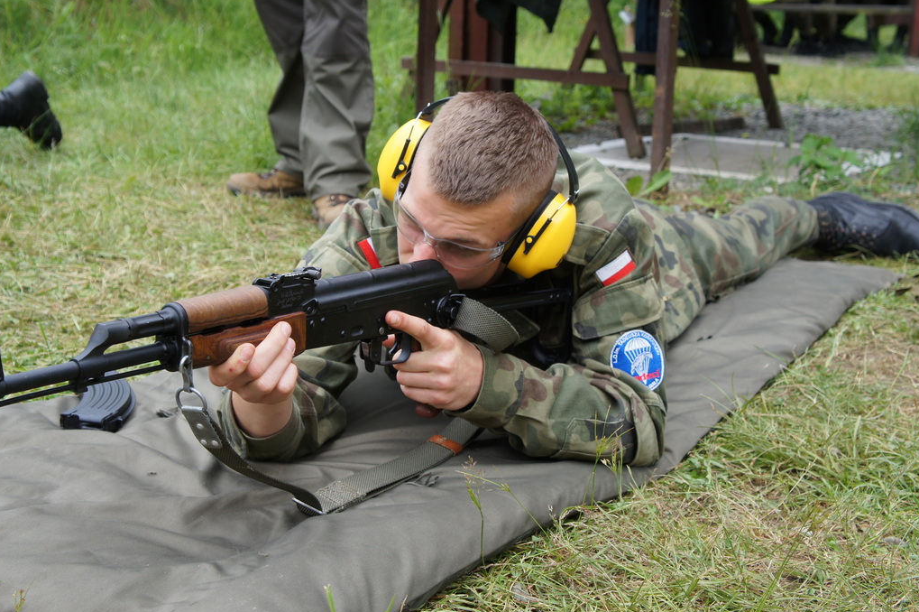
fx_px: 1394
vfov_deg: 24.7
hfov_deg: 36.5
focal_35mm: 55
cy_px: 256
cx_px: 423
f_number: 5
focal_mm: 29
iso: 200
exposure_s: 1/250
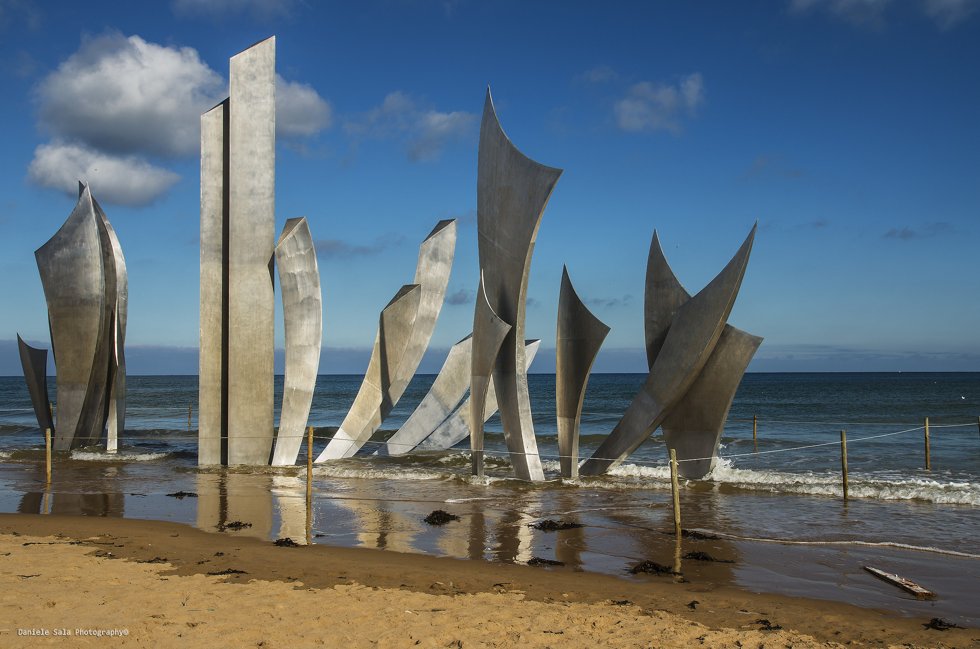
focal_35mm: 39
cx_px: 490
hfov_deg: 49.6
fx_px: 1059
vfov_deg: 34.1
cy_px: 324
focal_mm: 25.63
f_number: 11
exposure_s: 1/160
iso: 100
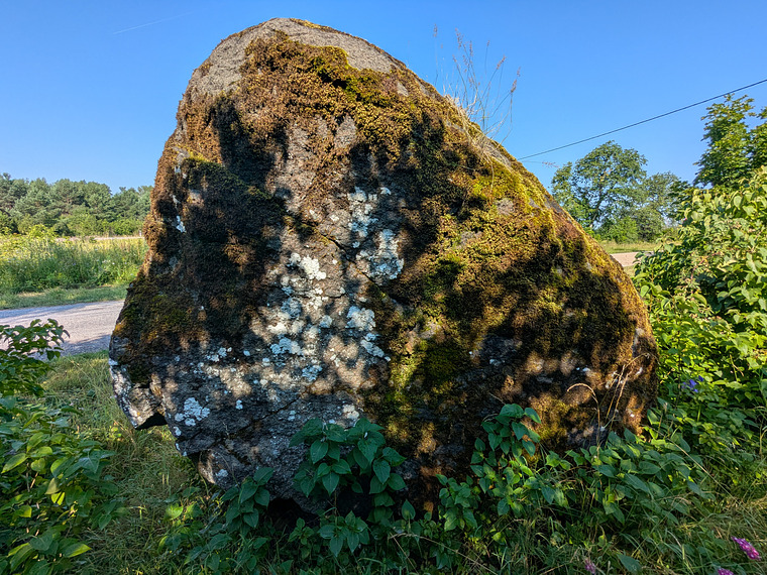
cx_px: 384
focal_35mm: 16
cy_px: 288
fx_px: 355
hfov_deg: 94.5
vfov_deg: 78.1
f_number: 2.2
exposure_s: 1/1021
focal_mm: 2.35
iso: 49
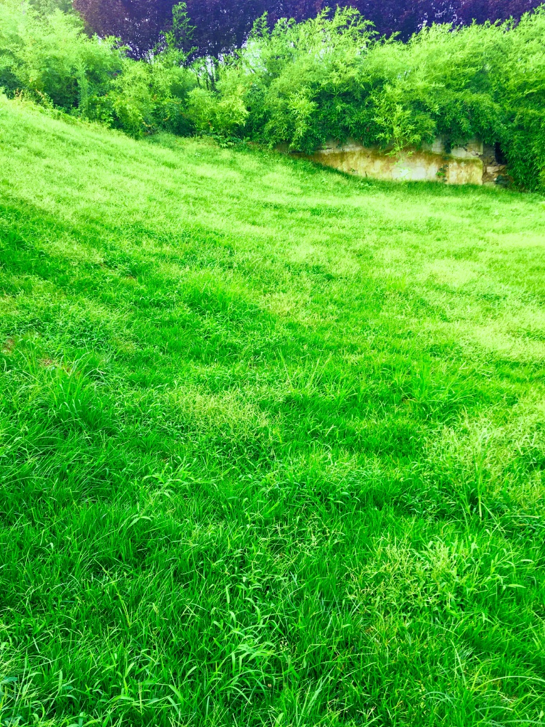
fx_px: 609
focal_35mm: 29
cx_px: 272
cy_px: 364
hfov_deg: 48.2
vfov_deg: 61.7
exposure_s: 1/50
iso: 25
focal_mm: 4.15
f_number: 2.2
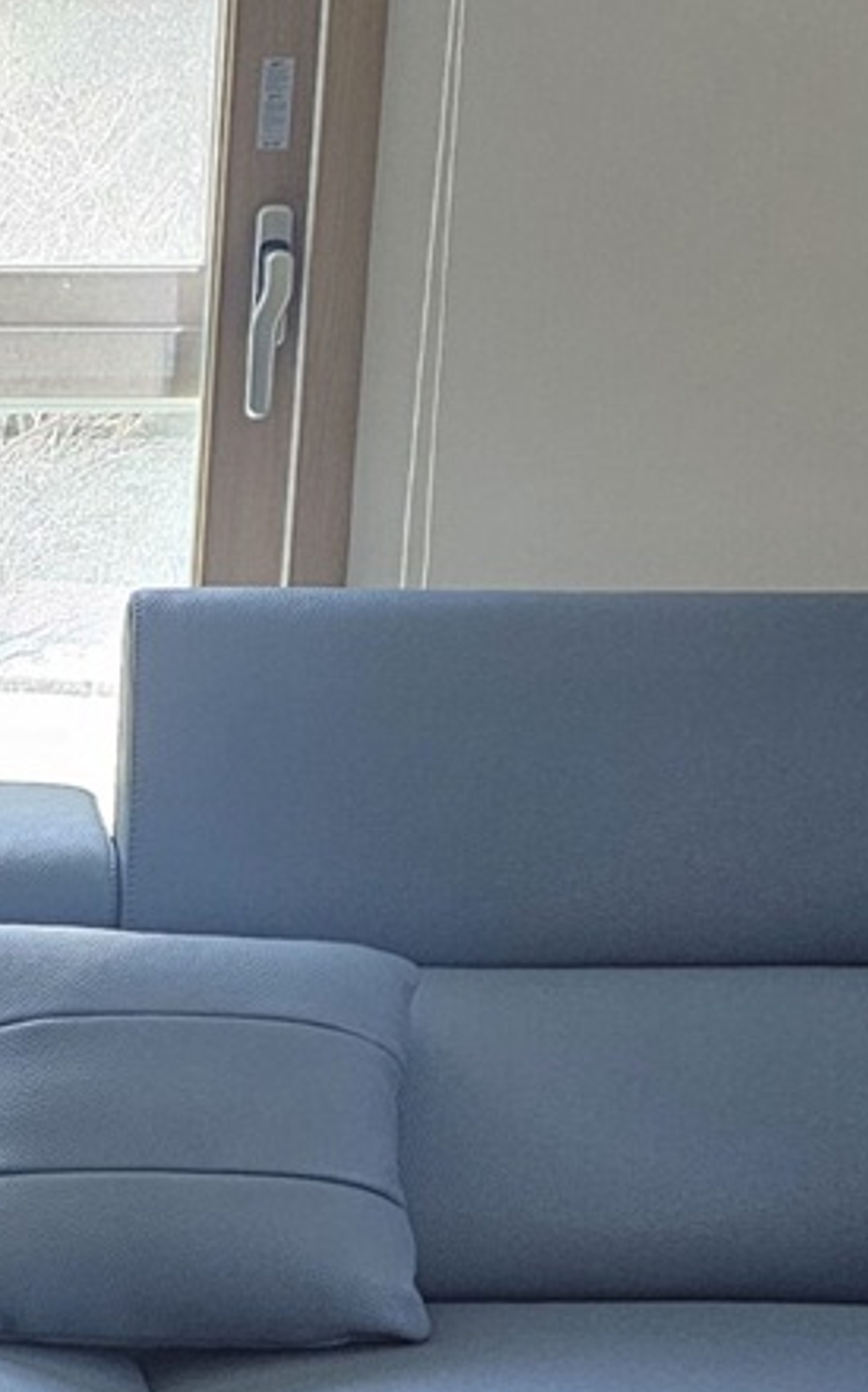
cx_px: -230
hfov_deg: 15.1
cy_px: 1422
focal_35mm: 83
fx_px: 3147
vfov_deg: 23.8
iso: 320
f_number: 1.7
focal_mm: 6.3
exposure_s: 1/120
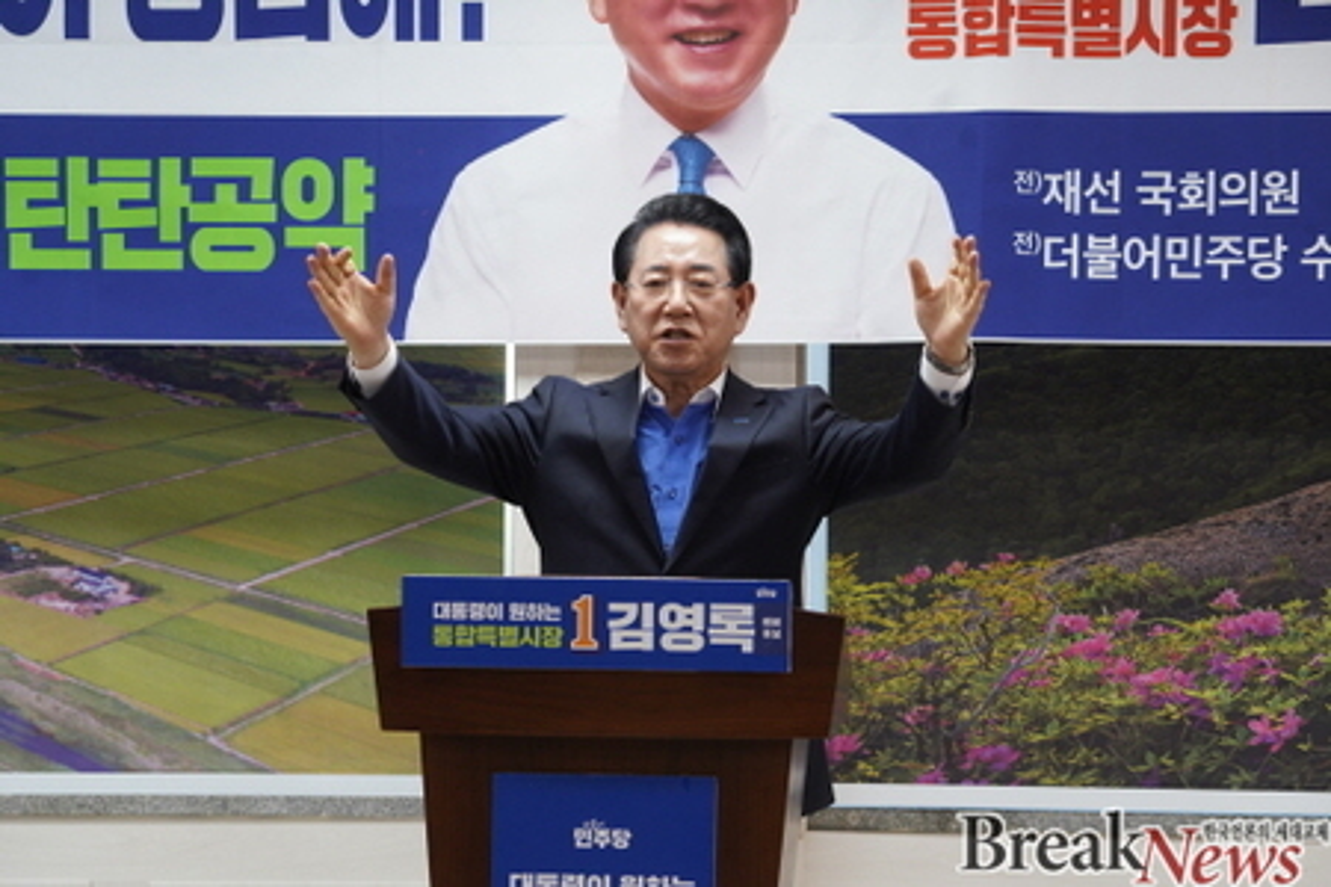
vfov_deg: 12.1
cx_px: 666
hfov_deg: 18.1
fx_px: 4178
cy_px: 444
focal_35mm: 113
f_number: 5.6
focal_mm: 113
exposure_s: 1/60
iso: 800
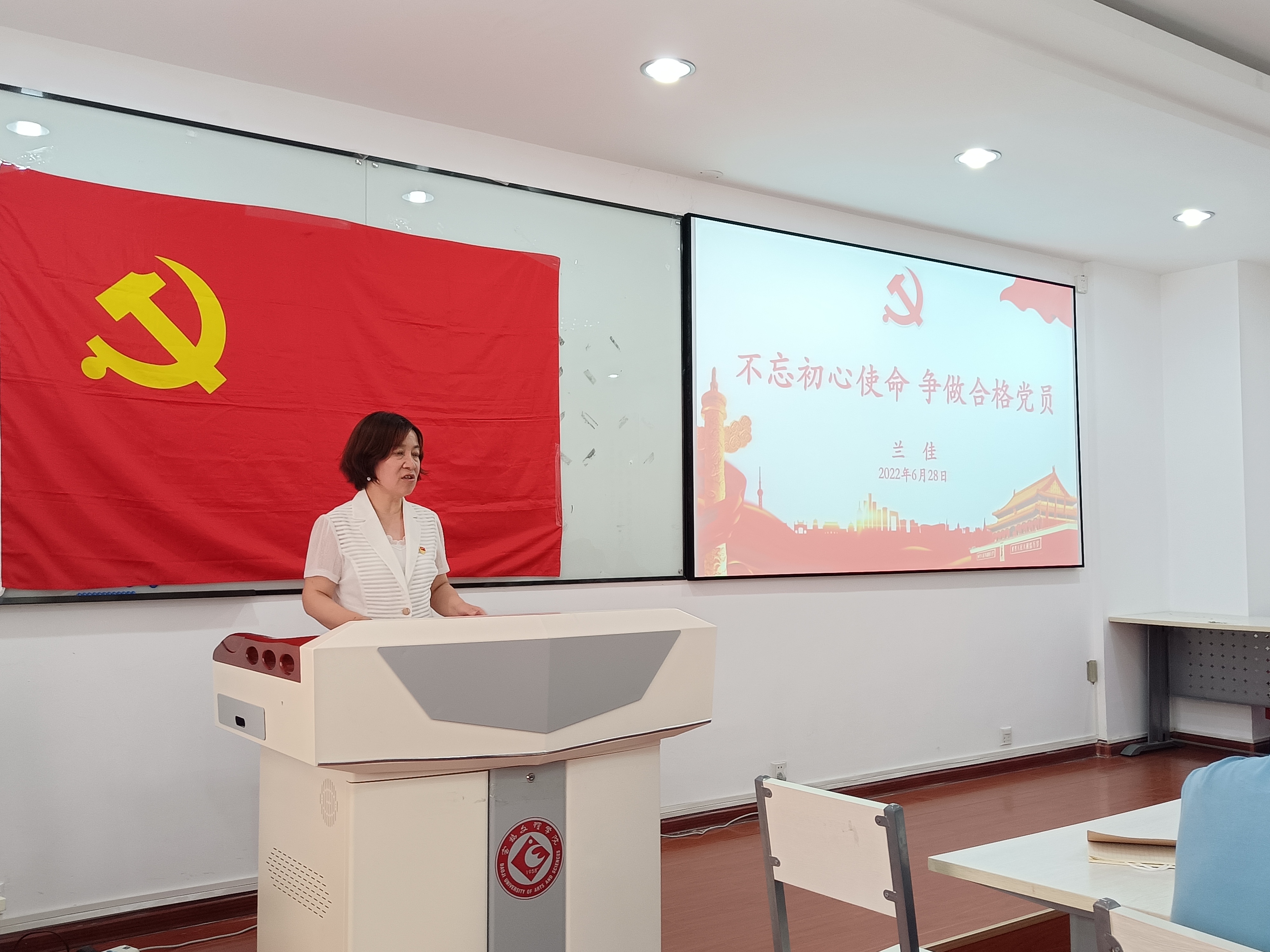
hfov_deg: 54.0
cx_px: 635
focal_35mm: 34
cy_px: 476
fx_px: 1247
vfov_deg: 41.8
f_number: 1.8
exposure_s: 1/33.3
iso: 202
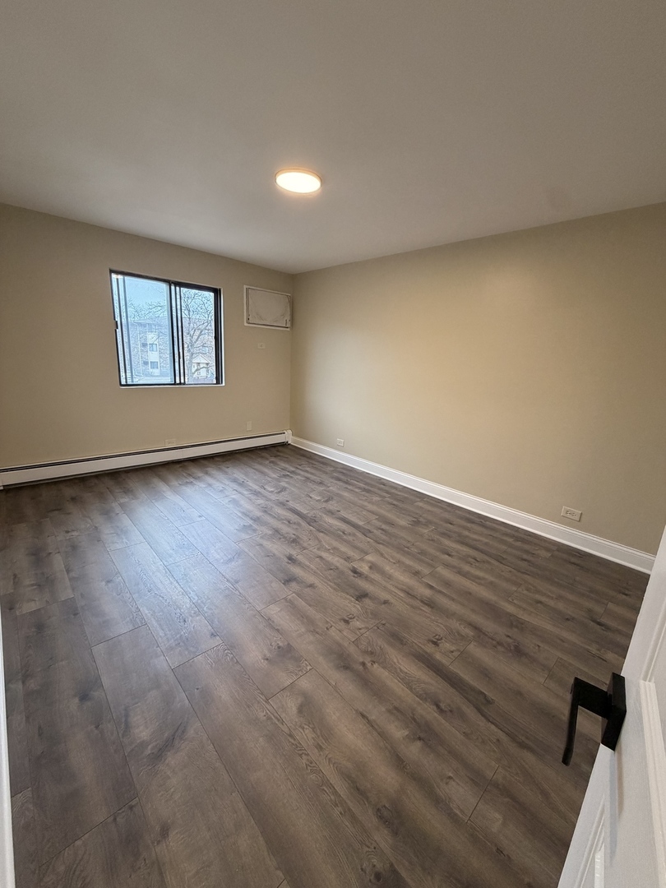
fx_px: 359
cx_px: 333
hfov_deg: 85.7
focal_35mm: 14
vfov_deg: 102.1
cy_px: 444
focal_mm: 2.22
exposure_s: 1/60
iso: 200
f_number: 2.2
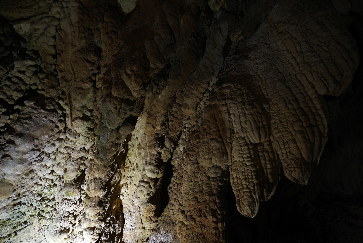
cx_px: 182
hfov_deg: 100.4
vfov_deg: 77.4
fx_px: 151
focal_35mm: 15
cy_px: 122
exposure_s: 1/25
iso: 800
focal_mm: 15
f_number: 2.8
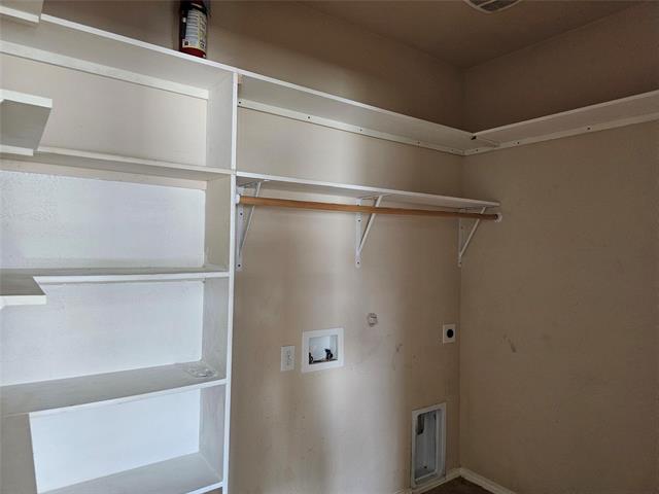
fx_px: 438
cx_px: 330
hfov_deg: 73.9
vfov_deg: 58.9
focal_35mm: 23
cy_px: 247
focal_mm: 6.3
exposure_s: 1/40
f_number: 1.7
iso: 500
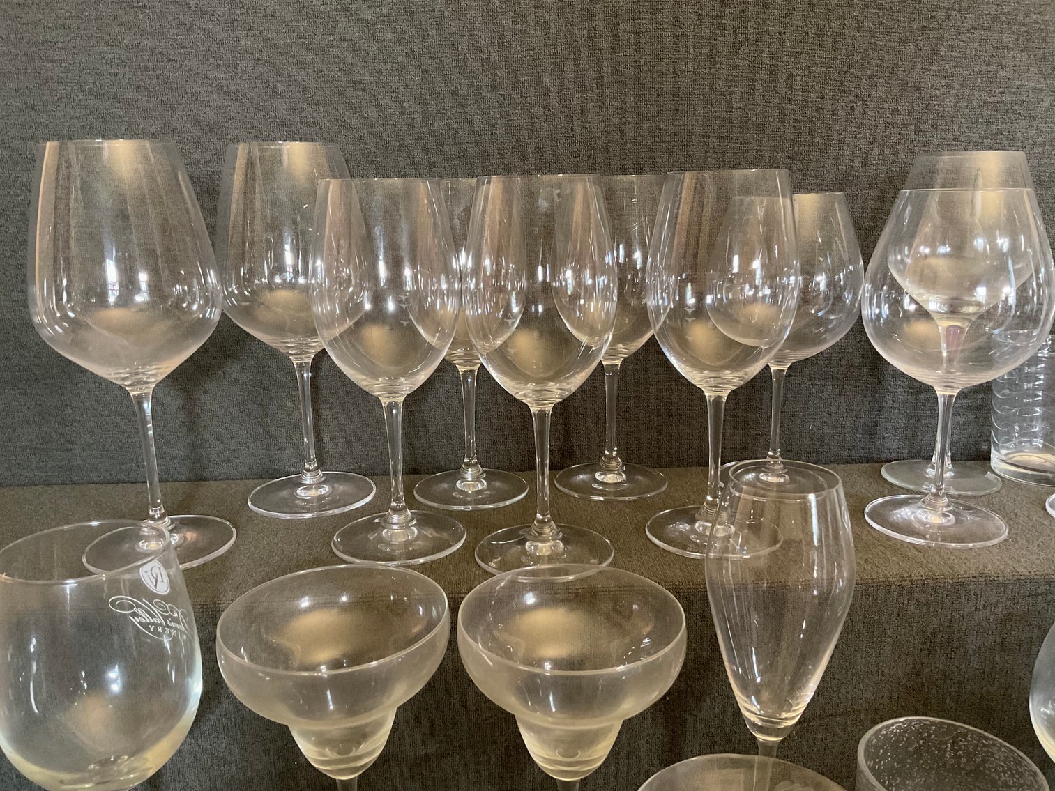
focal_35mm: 29
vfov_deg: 48.2
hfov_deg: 61.7
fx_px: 884
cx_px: 528
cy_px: 396
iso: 320
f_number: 1.8
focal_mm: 3
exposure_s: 1/40
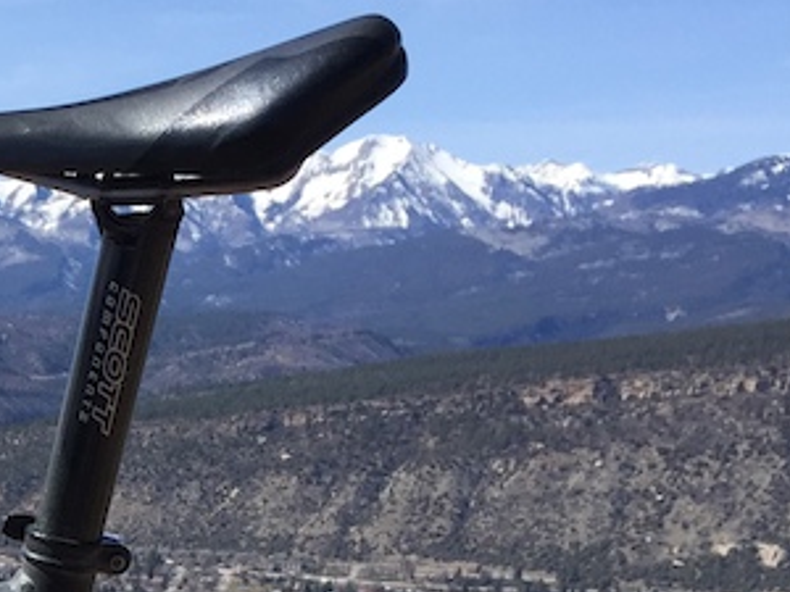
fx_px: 2259
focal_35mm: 99
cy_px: 947
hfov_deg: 18.3
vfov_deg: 13.8
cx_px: -269
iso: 32
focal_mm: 4.15
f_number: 2.2
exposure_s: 1/1721
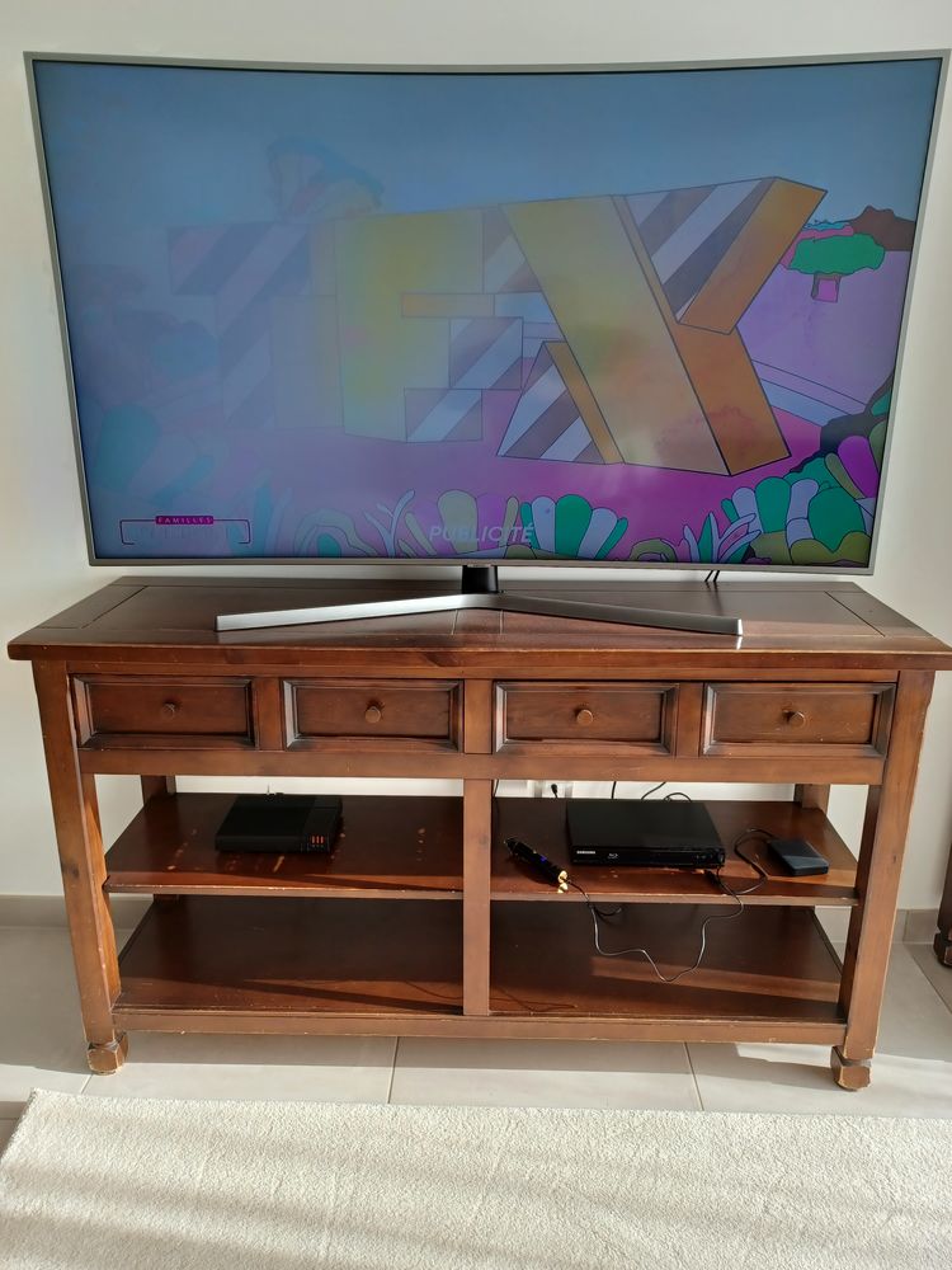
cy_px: 635
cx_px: 476
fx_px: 917
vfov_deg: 69.4
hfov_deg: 54.9
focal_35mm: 25
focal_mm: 4.6
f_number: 1.8
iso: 64
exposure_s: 1/100
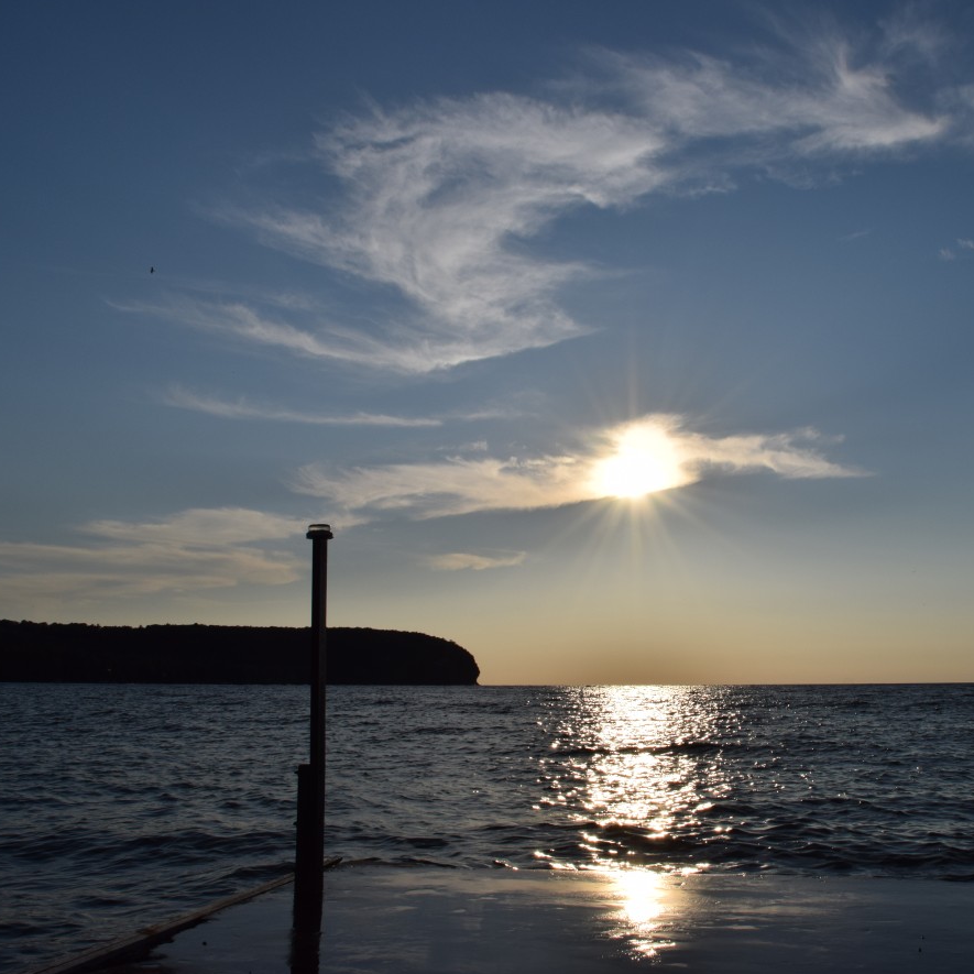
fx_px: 1114
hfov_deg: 46.7
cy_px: 486
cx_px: 622
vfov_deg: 47.2
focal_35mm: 35
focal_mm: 18
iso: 200
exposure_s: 1/800
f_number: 16
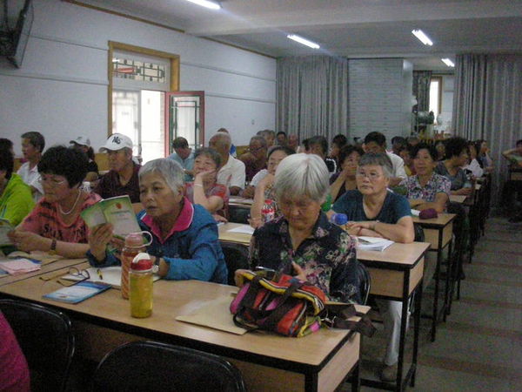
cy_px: 196
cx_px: 261
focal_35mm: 35
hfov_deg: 52.6
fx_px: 528
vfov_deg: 40.7
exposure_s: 1/131
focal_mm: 5.8
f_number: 2.8
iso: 1207
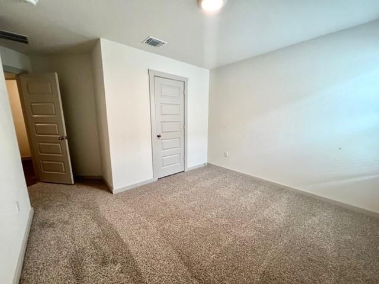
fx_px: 142
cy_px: 142
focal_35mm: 13
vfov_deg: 89.9
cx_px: 190
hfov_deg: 106.2
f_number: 1.8
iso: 200
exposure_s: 1/120
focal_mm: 1.57
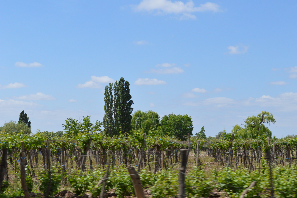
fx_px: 680
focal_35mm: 82
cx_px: 148
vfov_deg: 16.5
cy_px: 99
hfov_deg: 24.6
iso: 100
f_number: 8
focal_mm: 55
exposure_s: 1/250
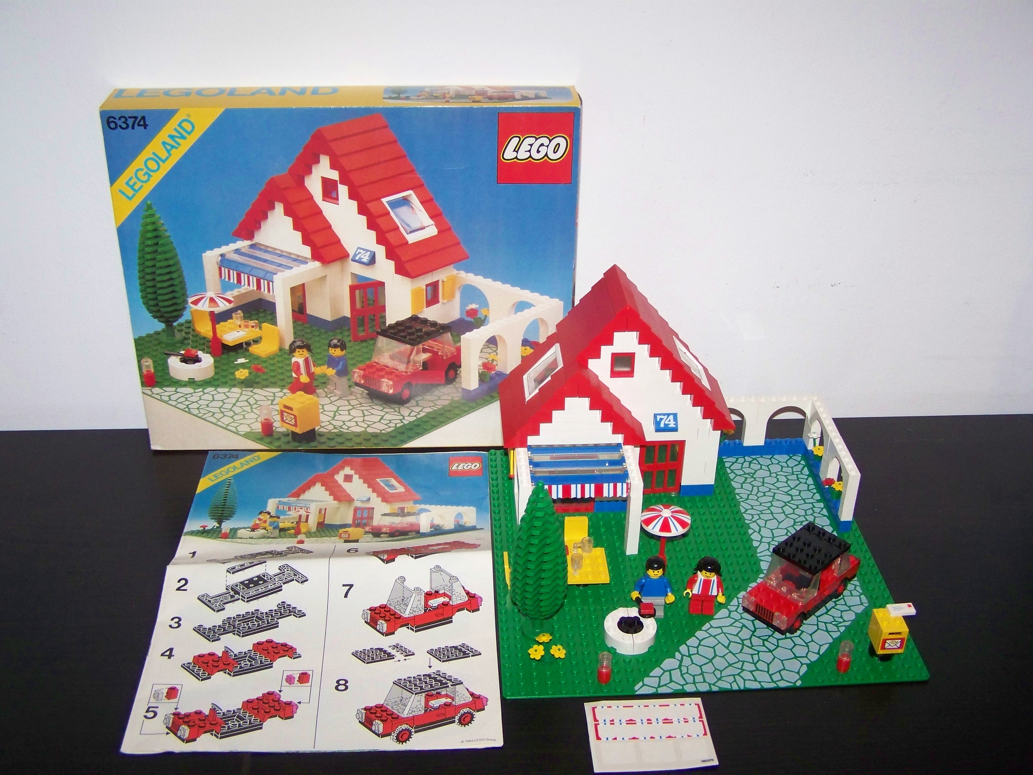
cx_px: 516
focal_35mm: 38
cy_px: 388
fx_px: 1134
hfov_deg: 49.0
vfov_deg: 37.7
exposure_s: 1/30
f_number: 2.8
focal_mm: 6.3
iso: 200
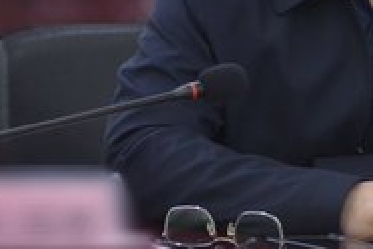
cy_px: -41
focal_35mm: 681
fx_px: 7061
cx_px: 373
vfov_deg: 2.0
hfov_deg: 3.0
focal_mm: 170
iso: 4500
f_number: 5.6
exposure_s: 1/100
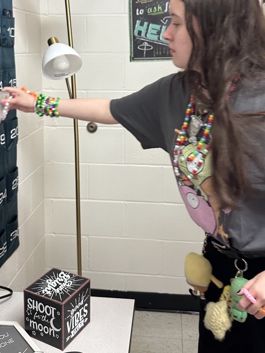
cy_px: 94
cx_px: 125
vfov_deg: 46.4
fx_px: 398
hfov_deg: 36.8
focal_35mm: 39
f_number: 1.78
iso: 250
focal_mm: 6.86
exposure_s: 1/60
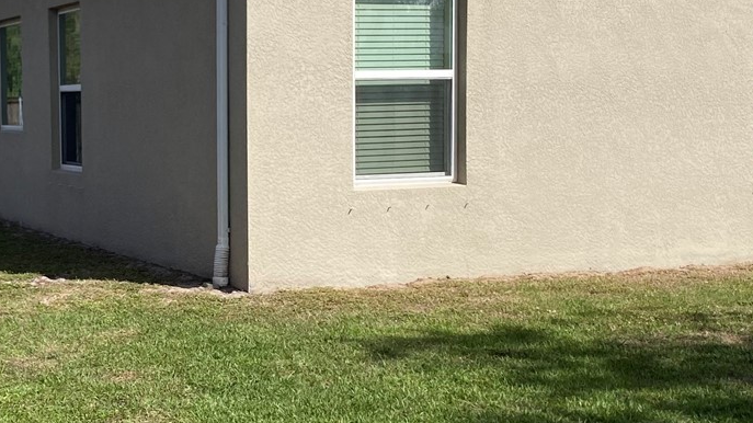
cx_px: 155
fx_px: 1317
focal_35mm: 66
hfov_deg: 31.1
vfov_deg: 18.2
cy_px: 204
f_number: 1.8
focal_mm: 4.25
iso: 32
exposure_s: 1/3040
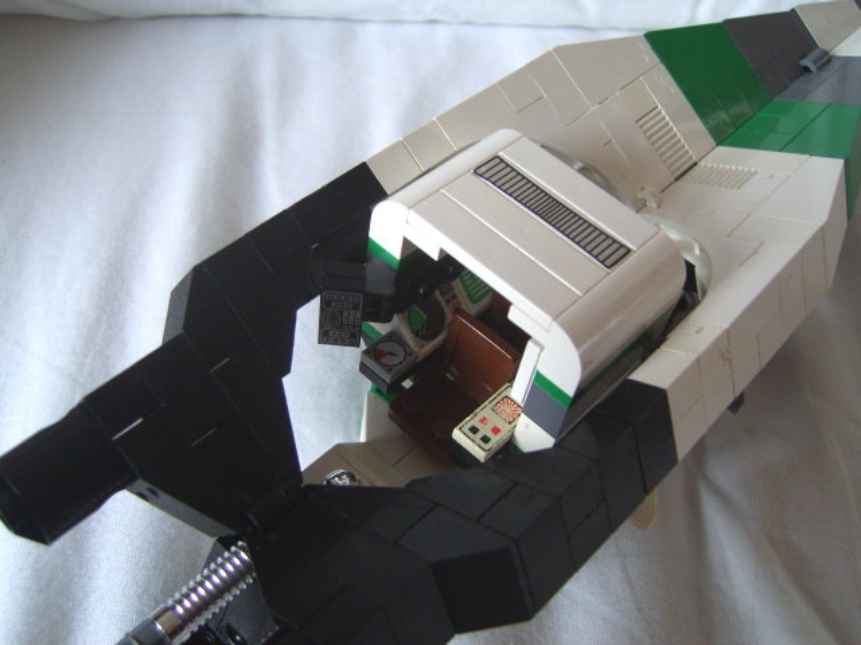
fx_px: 945
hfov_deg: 49.0
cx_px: 430
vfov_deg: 37.7
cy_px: 322
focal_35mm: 38
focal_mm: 7.8
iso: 100
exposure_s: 1/30
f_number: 2.8
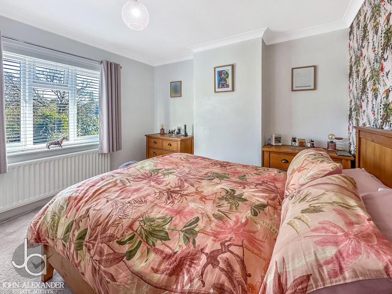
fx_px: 159
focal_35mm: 14
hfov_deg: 102.1
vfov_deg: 85.7
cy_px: 147
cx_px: 196
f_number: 2.2
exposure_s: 1/100
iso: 64
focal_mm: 2.22
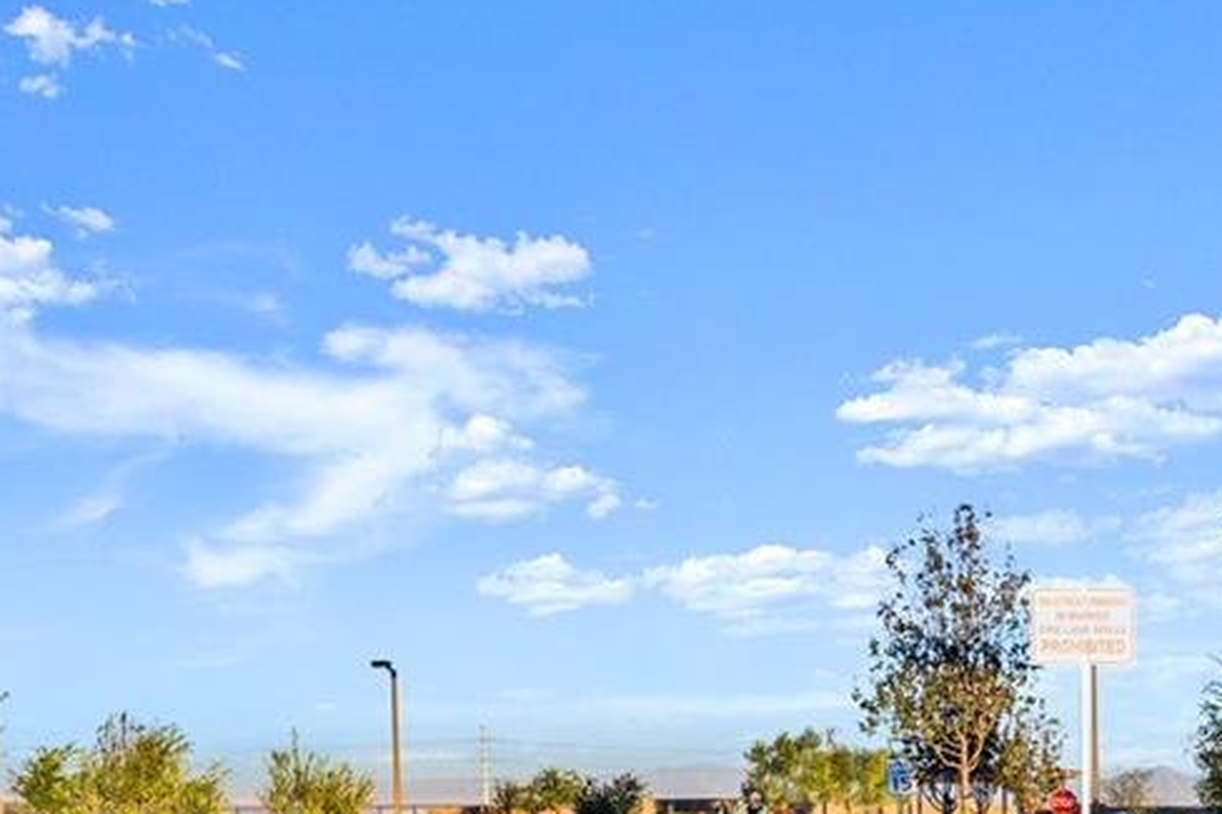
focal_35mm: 63
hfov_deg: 31.6
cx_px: 816
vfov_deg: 21.5
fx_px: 2138
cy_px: 301
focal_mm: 20
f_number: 8
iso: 100
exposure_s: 1/200
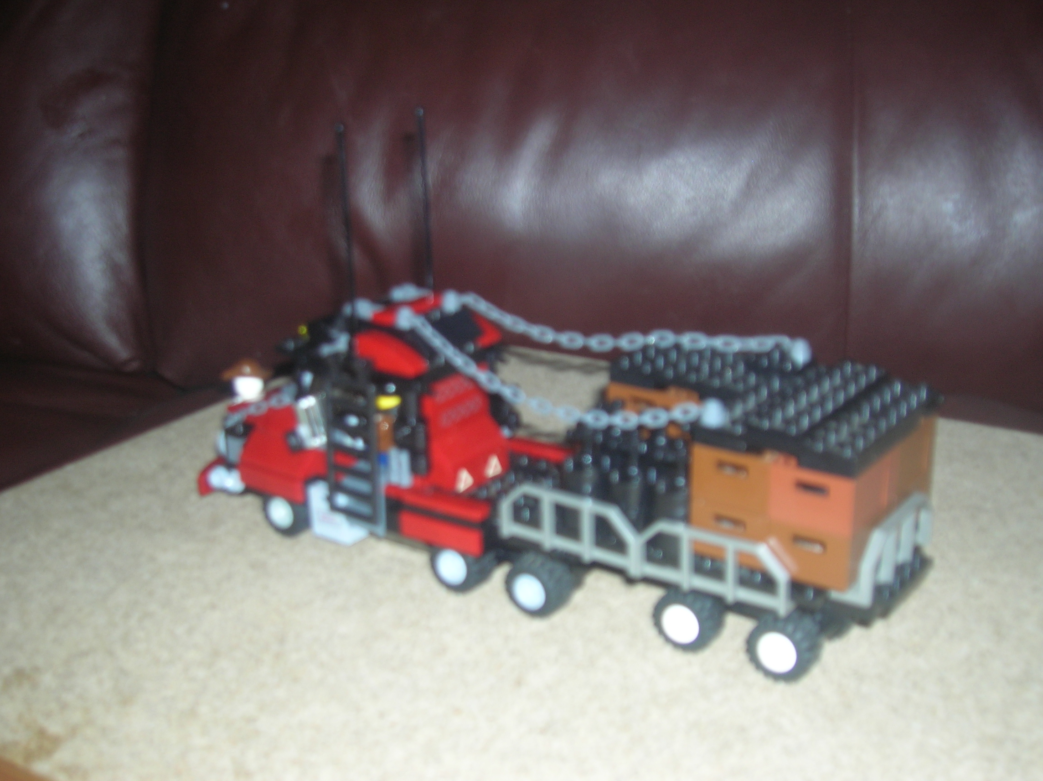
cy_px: 390
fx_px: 1264
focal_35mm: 42
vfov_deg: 34.3
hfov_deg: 44.8
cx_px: 522
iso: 50
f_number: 3.1
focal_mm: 7
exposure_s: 1/60.1
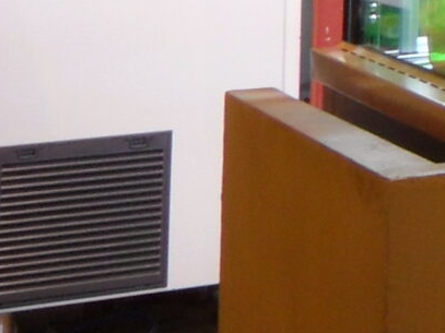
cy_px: -419
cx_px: 1106
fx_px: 1941
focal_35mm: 151
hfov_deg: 10.9
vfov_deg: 9.0
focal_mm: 4.3
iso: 80
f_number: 7.2
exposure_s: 2
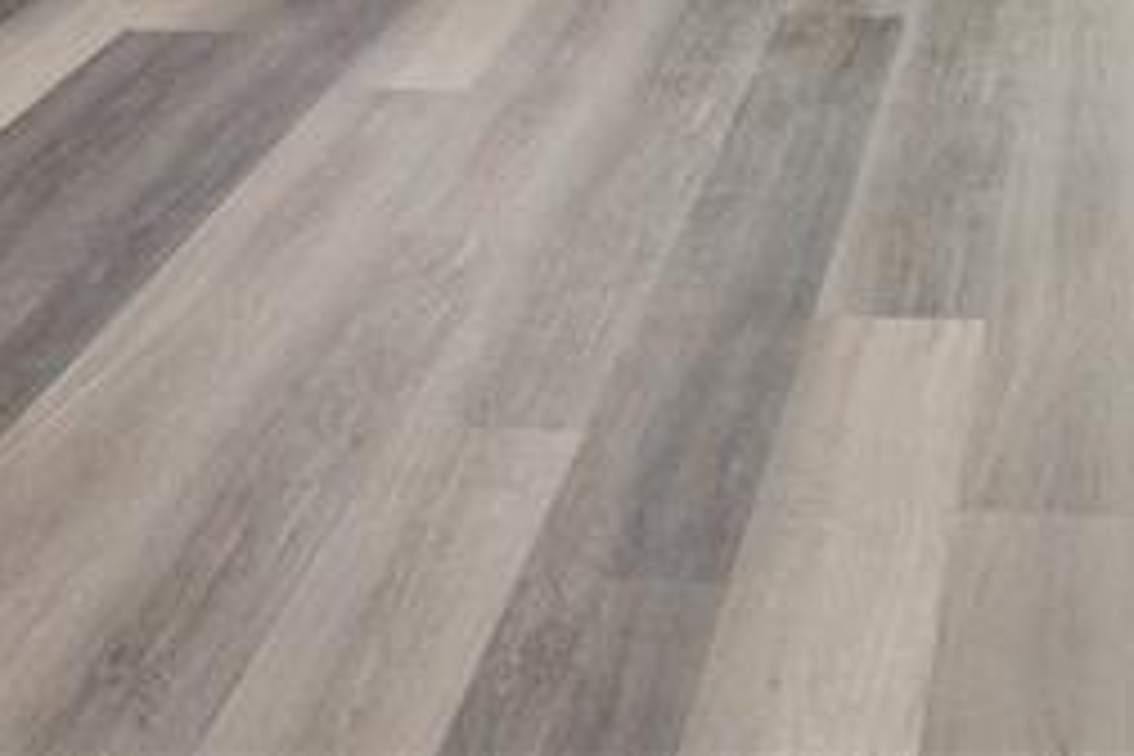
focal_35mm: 65
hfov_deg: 29.4
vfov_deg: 16.1
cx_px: 1076
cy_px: -774
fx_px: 2047
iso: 1600
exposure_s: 1/1000
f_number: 11
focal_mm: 16
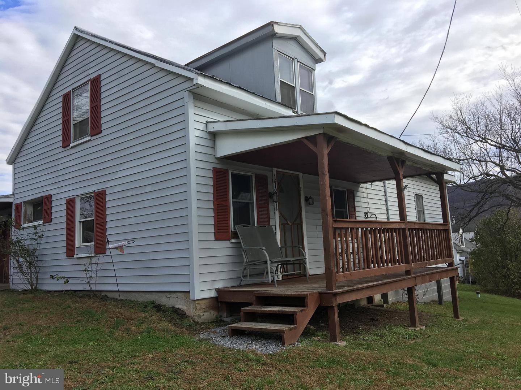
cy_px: 195
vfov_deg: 48.2
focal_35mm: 29
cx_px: 260
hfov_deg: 61.7
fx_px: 436
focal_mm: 4.15
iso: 25
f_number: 2.2
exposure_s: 1/578
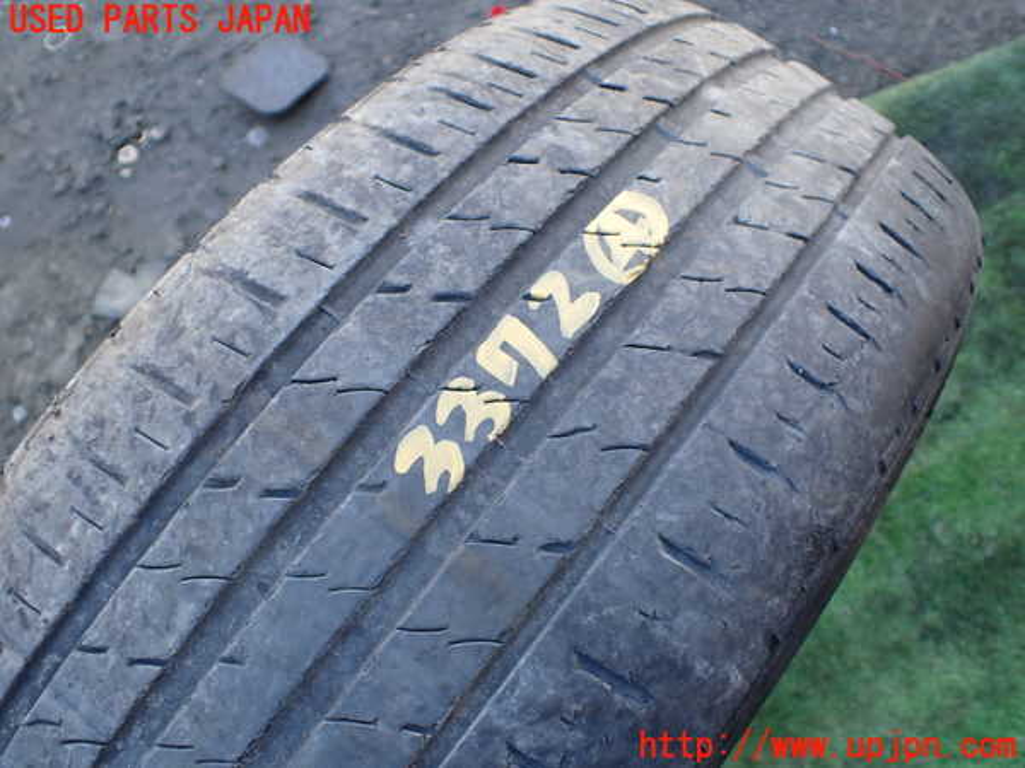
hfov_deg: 60.0
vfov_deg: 46.8
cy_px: 384
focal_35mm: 30
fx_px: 888
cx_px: 512
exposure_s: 1/125
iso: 100
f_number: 2.3
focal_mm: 5.4
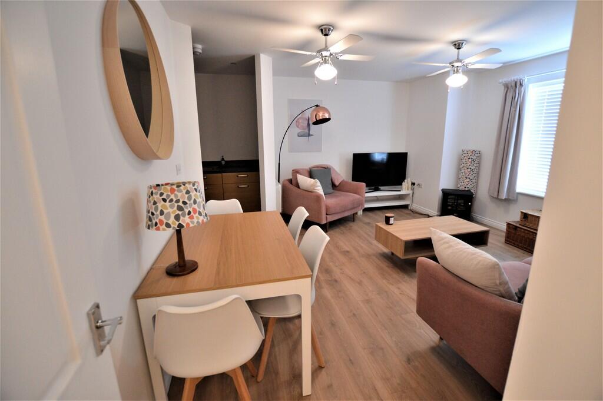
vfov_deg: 77.2
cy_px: 200
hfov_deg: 100.4
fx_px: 251
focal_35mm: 15
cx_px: 302
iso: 1250
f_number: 3.5
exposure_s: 1/60
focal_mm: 10
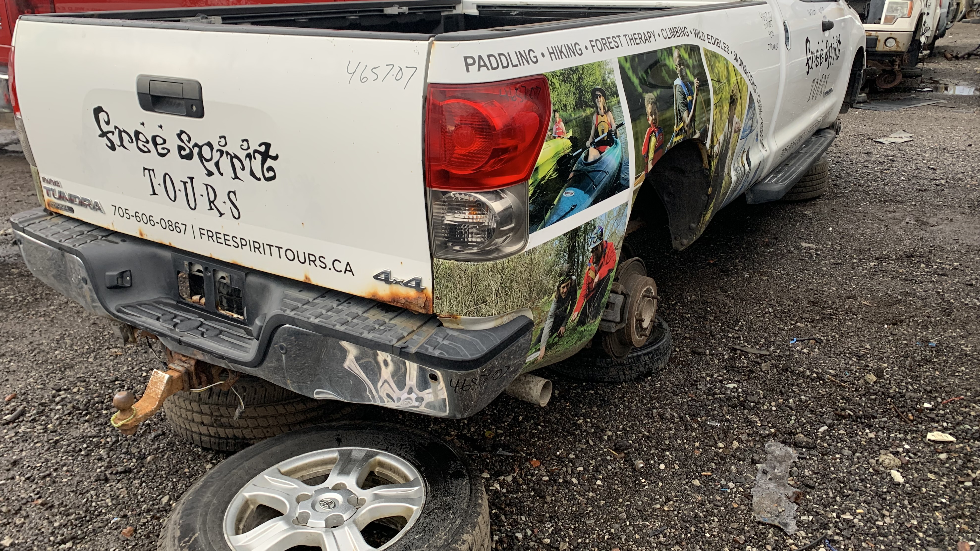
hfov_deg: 66.1
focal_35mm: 29
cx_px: 500
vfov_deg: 39.9
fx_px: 754
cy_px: 207
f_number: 1.8
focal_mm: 4.25
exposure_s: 1/121
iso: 64
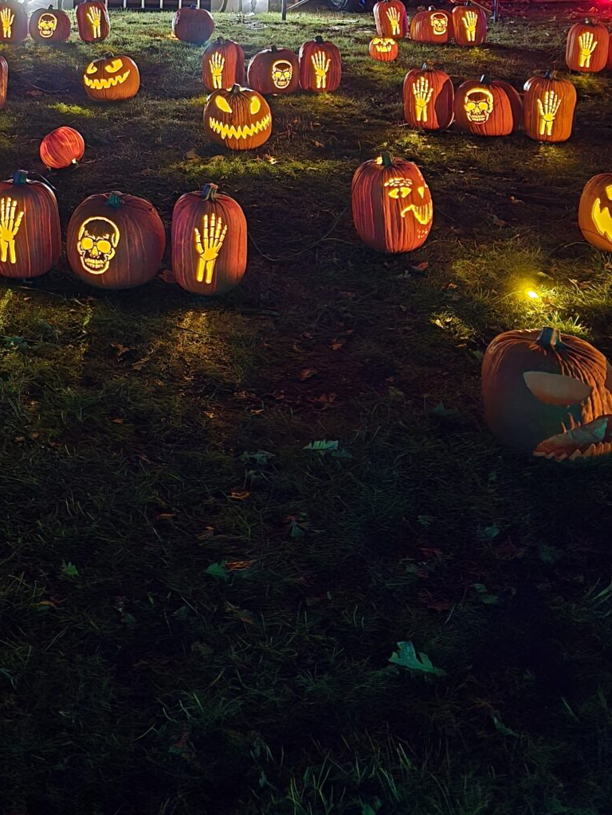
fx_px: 1084
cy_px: 13
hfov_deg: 30.6
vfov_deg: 37.2
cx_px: 110
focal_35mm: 46
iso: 2000
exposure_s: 1/30
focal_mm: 6.3
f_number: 1.7
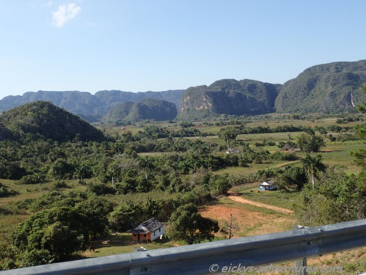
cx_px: 183
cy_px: 138
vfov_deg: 36.0
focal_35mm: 40
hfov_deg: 46.8
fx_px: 423
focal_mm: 7.34
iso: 100
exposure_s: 1/640
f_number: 4
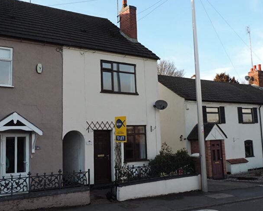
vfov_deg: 40.2
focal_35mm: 37
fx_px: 288
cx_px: 114
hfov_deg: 48.9
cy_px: 103
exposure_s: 1/250
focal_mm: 5.8
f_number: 3.2
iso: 80
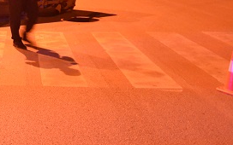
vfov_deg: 17.9
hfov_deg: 26.3
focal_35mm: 70
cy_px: -15
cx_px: -42
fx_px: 445
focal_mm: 18
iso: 3200
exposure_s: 1/10
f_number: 3.5
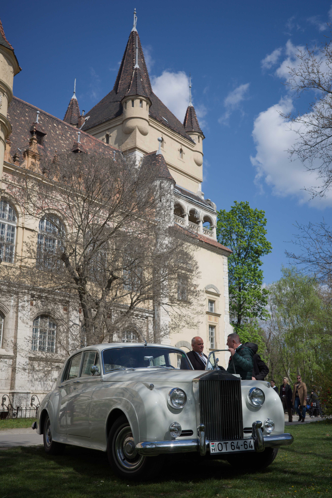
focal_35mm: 40
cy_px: 249
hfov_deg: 33.4
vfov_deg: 48.5
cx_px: 166
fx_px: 553
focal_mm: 26
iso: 100
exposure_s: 1/1000
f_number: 4.5
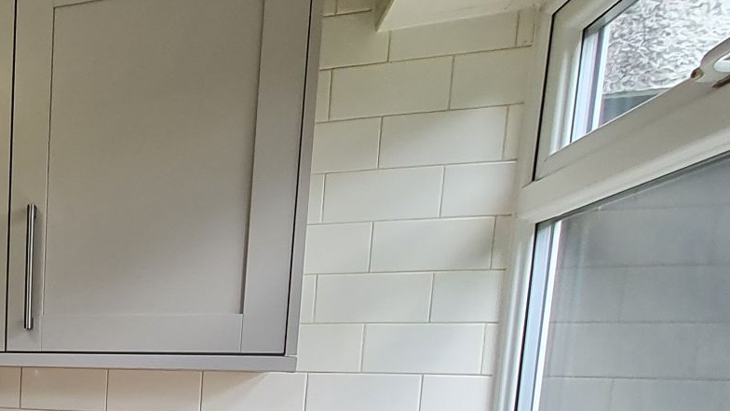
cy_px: 422
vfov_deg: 29.6
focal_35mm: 37
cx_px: -144
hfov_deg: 39.3
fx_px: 716
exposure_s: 1/108
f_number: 2.2
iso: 50
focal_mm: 1.74
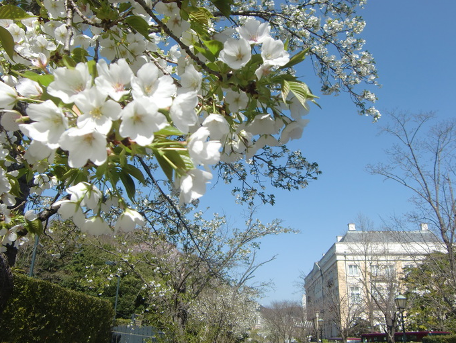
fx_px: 448
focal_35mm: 34
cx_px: 233
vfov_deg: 41.8
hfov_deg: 53.9
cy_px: 174
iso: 64
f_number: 7.2
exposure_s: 1/160
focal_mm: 5.8
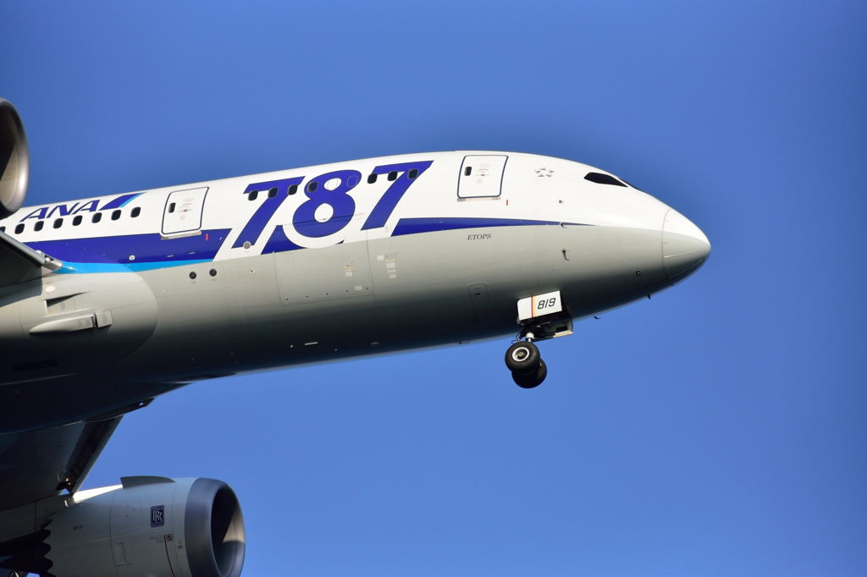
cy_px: 288
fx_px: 5056
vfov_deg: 6.5
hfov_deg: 9.8
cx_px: 434
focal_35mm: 210
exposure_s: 1/1600
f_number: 5.6
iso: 220
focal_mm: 140
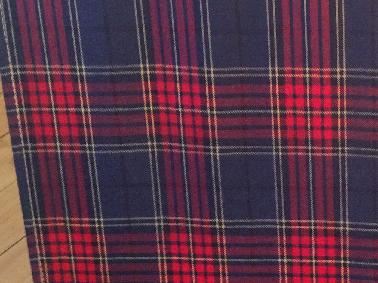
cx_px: 306
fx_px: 720
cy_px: 86
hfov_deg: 28.8
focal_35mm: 66
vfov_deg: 22.1
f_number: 2.4
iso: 250
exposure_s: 1/25
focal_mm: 3.3
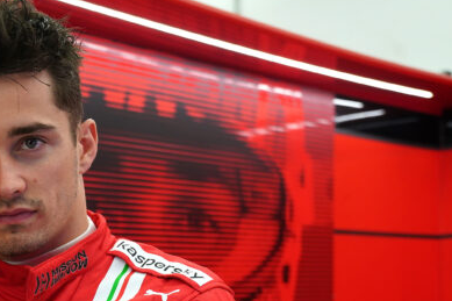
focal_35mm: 75
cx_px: 49
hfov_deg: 26.2
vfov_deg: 17.8
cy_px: 289
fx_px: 941
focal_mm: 38
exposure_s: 1/200
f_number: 4
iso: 800
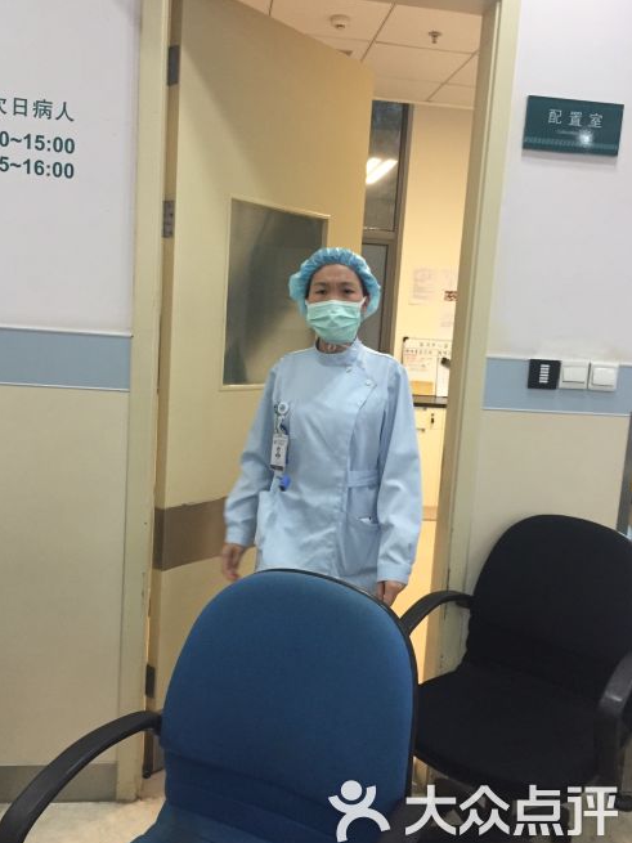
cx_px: 313
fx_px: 755
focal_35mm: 31
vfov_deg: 58.4
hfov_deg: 45.4
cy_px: 427
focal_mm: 4.15
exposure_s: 1/33
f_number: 2.2
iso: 200
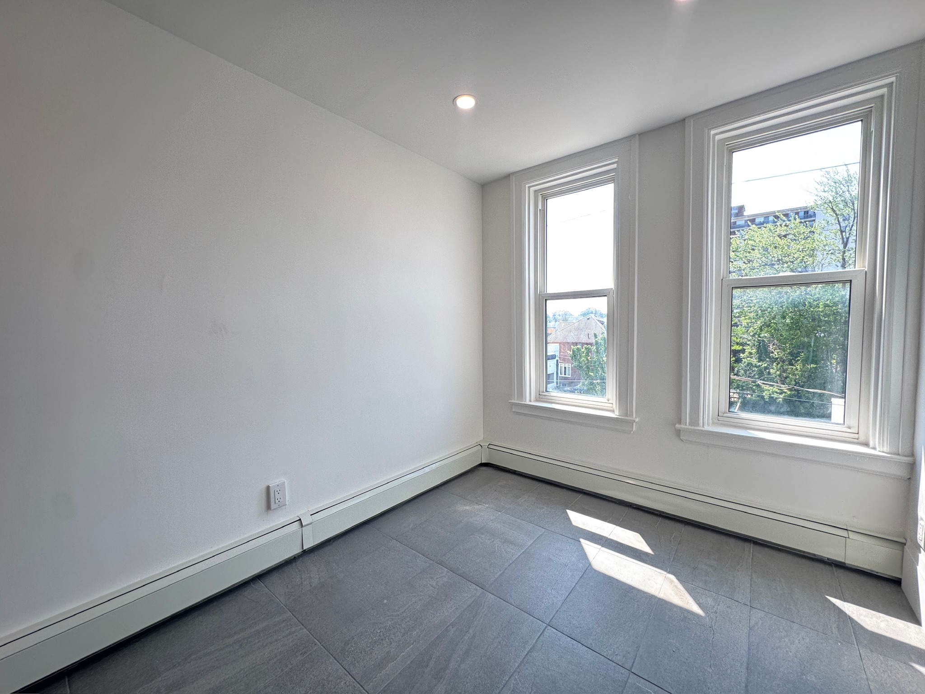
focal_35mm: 14
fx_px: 374
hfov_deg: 102.1
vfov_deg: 85.7
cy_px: 347
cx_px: 462
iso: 100
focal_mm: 2.22
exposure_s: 1/99
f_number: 2.2
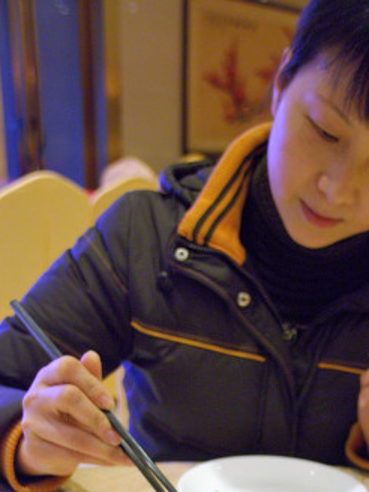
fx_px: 881
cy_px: 450
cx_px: 252
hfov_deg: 23.5
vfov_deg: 29.8
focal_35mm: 62
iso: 320
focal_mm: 22
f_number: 4
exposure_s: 1/50
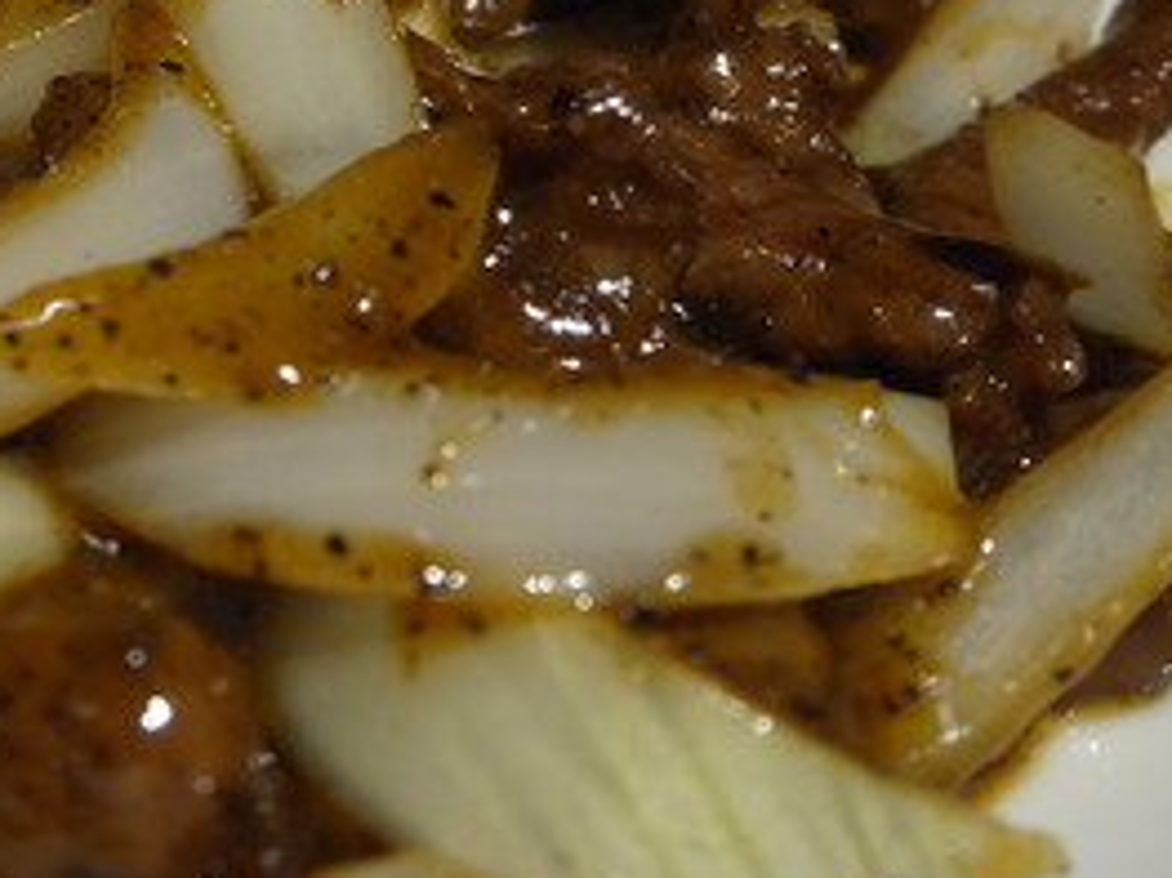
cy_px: 85
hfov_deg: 29.6
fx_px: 2166
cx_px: 245
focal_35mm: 64
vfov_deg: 22.4
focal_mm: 14
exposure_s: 1/60
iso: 250
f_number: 3.5
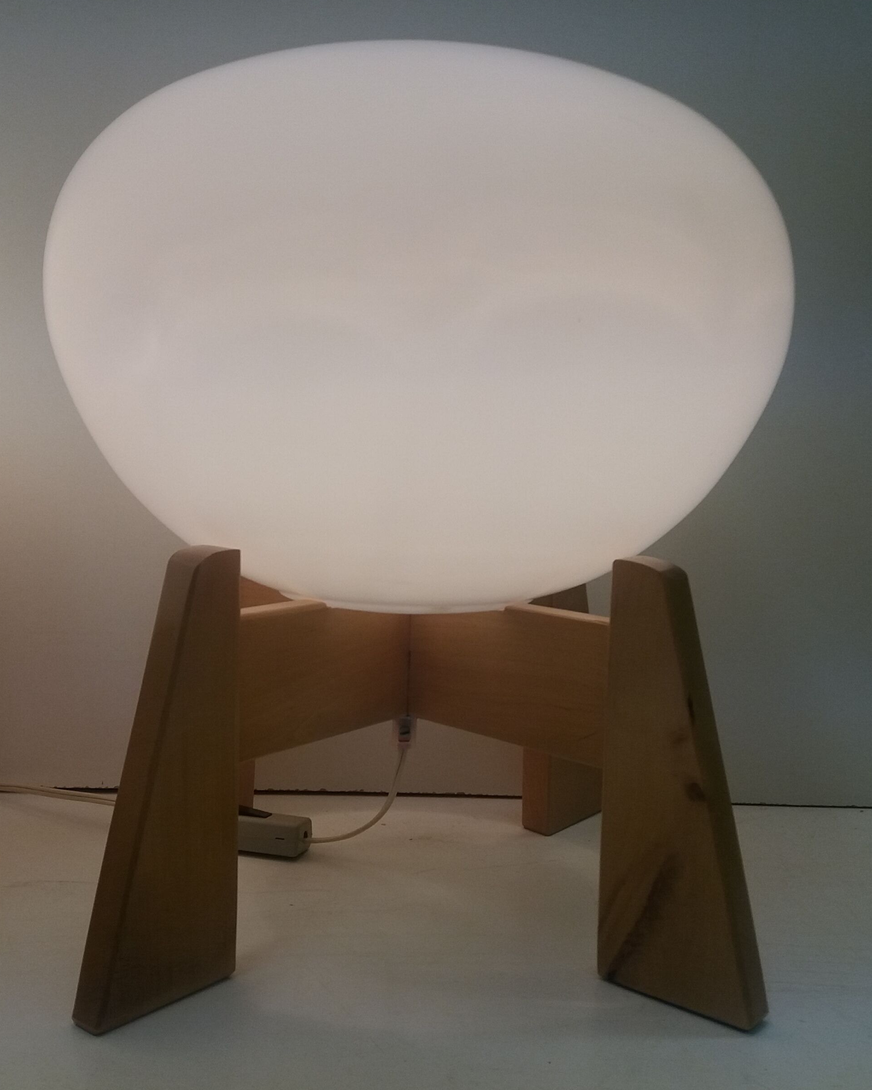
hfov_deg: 40.1
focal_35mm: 37
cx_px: 392
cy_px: 547
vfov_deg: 49.1
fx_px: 1194
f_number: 1.9
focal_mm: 3.7
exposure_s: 1/121
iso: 64
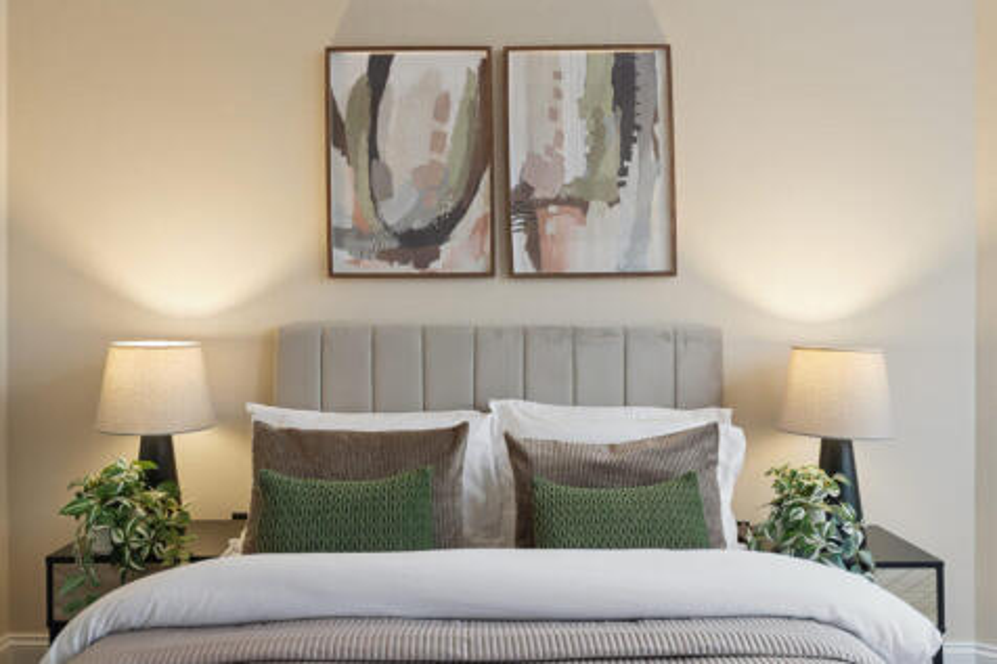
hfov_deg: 61.9
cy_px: 332
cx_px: 498
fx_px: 830
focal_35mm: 30
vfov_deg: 43.6
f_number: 4
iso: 400
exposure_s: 1/40
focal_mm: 20
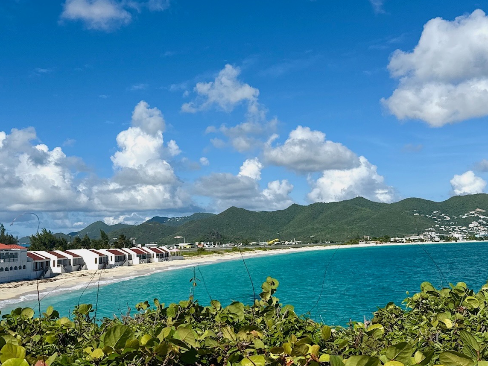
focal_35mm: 43
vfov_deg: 33.6
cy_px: 174
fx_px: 606
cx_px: 228
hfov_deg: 43.8
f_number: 1.78
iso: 80
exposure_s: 1/8130
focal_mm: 6.76
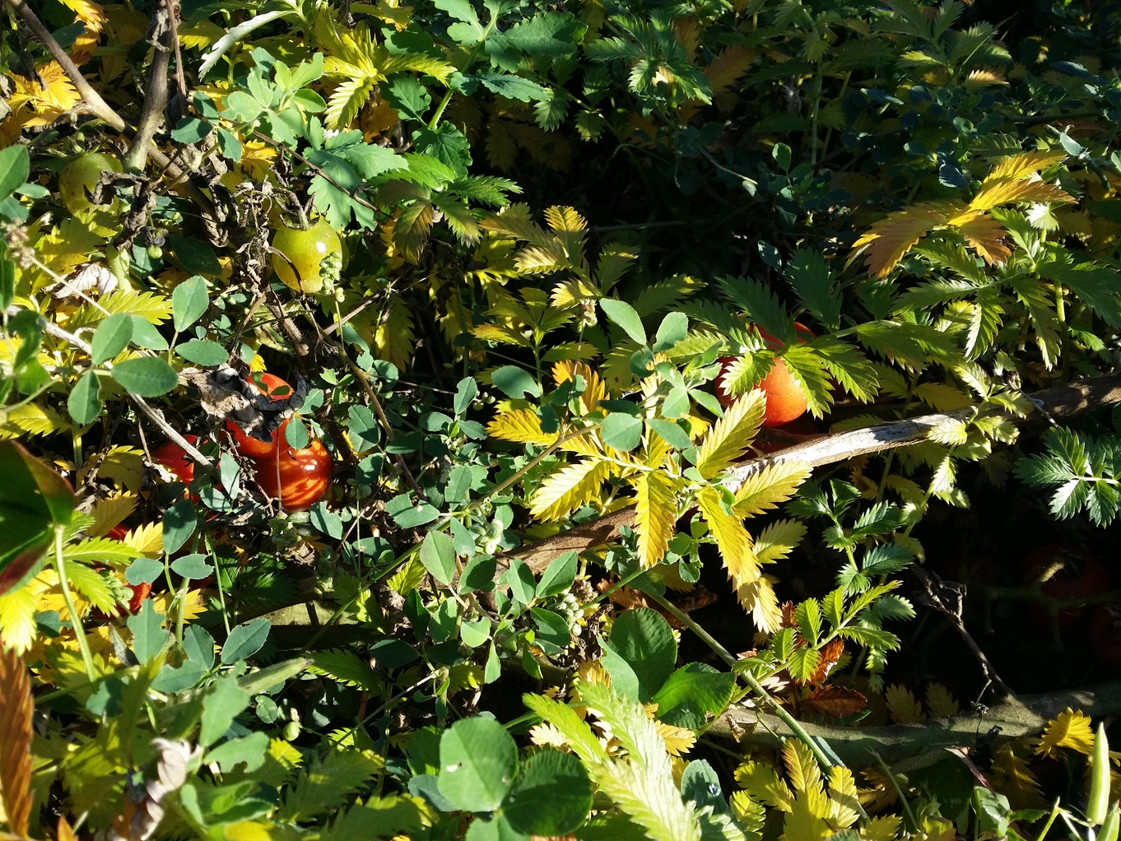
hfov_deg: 58.3
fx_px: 1004
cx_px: 560
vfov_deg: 45.5
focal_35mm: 31
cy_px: 420
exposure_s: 1/278
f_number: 2.2
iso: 50
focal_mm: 4.13
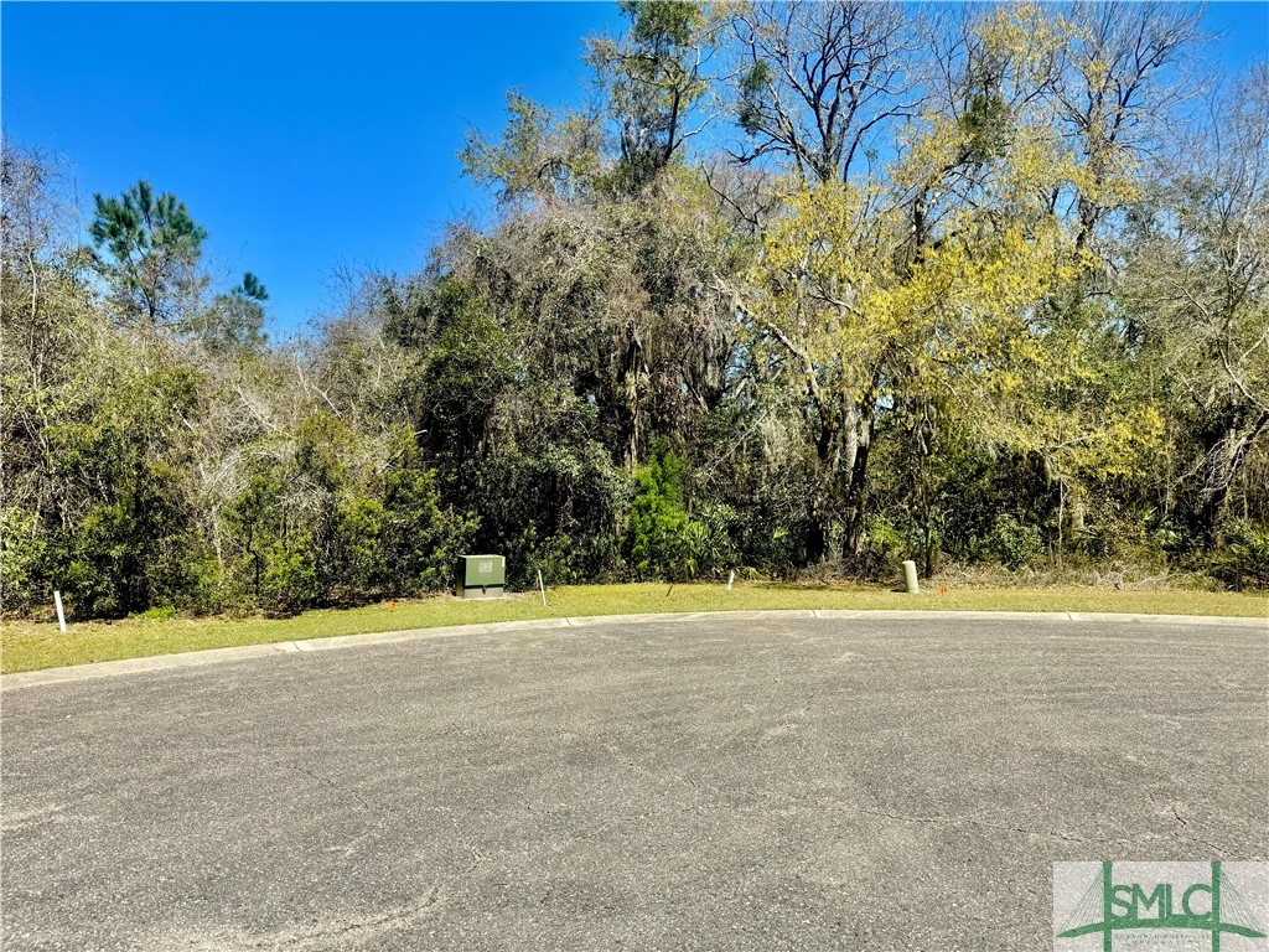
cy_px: 476
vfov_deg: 56.8
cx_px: 634
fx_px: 880
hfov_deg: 71.6
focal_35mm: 24
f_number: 1.78
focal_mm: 6.76
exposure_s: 1/3247
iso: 80
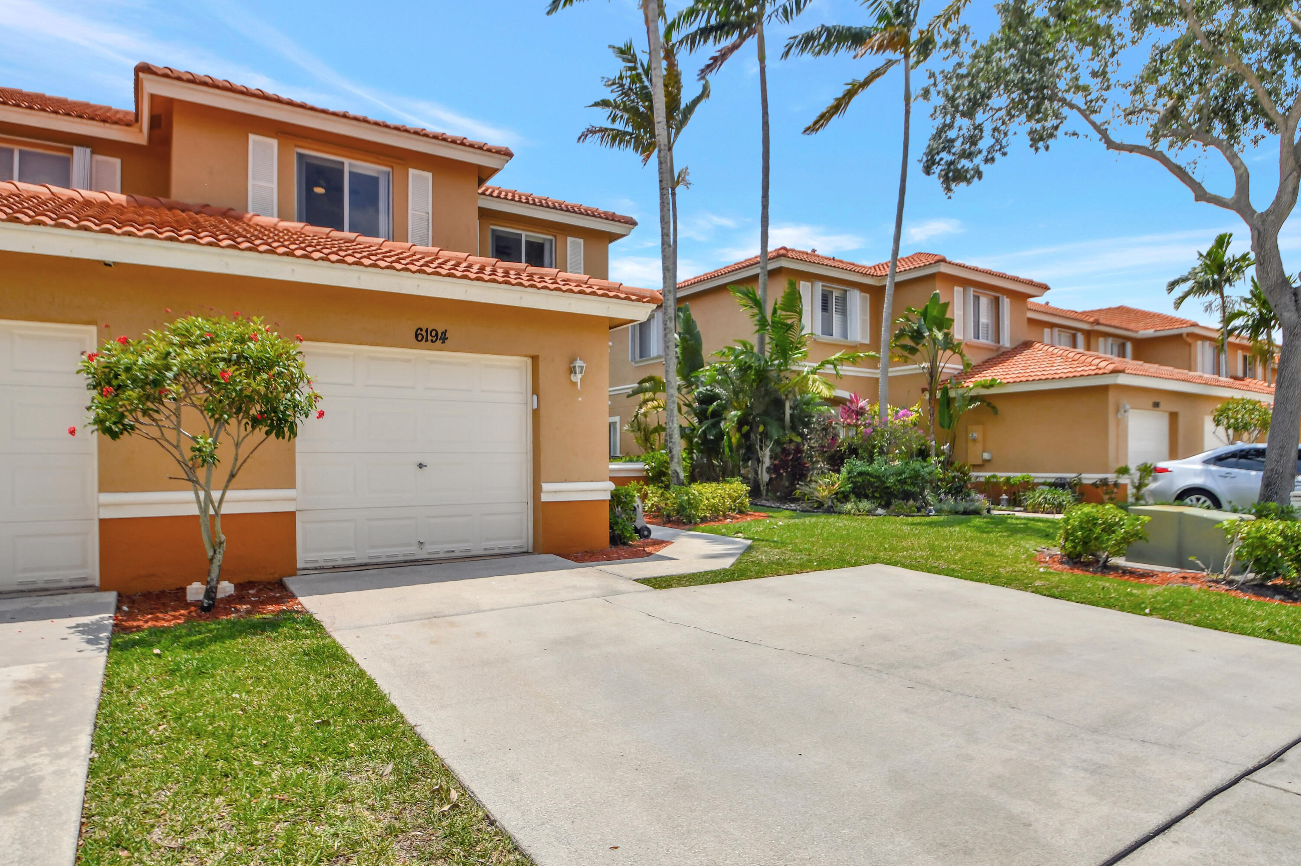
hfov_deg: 81.2
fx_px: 759
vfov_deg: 59.4
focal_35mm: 21
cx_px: 650
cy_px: 433
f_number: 8
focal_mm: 14
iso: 400
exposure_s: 1/1600
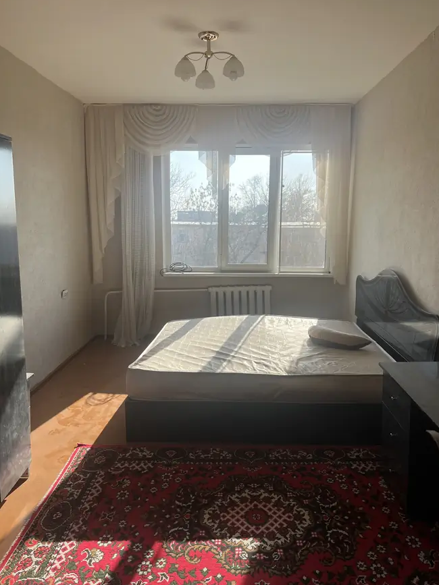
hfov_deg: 51.3
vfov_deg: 65.3
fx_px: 457
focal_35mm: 27
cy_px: 283
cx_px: 223
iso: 50
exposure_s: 1/1038
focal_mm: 5.7
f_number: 1.5
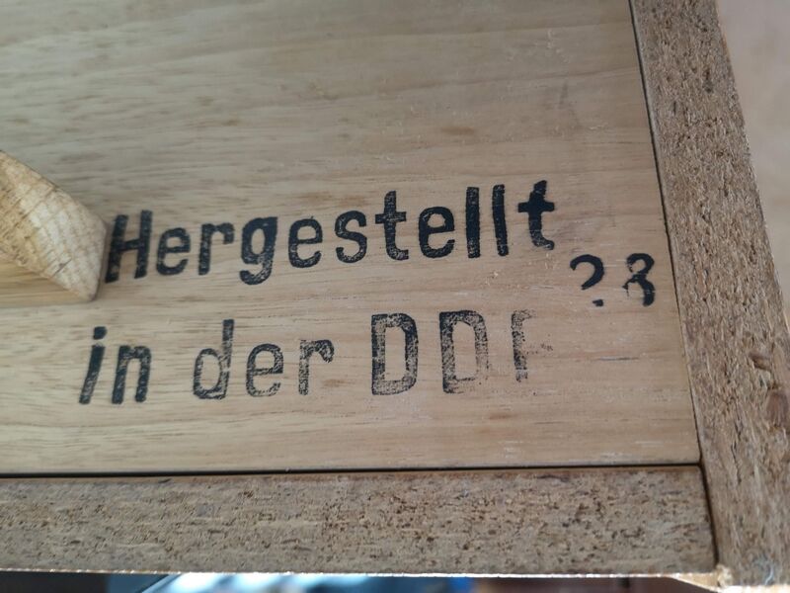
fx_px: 616
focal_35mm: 27
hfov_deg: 65.3
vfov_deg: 51.4
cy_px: 296
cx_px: 395
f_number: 1.8
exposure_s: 1/33.3
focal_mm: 5.58
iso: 500
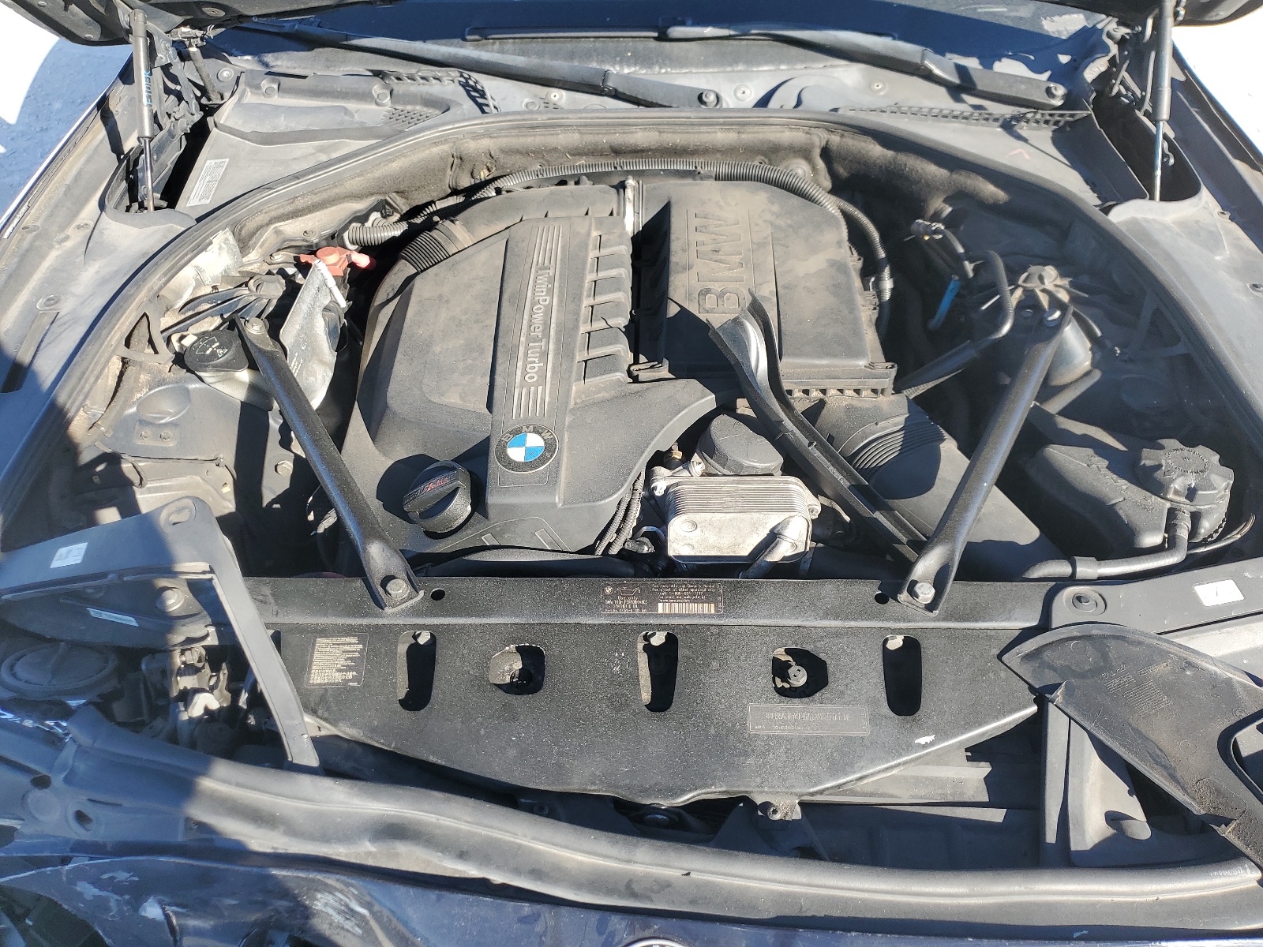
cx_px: 632
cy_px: 474
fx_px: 949
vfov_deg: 53.1
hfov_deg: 67.3
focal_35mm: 26
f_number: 1.5
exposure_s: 1/714
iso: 50
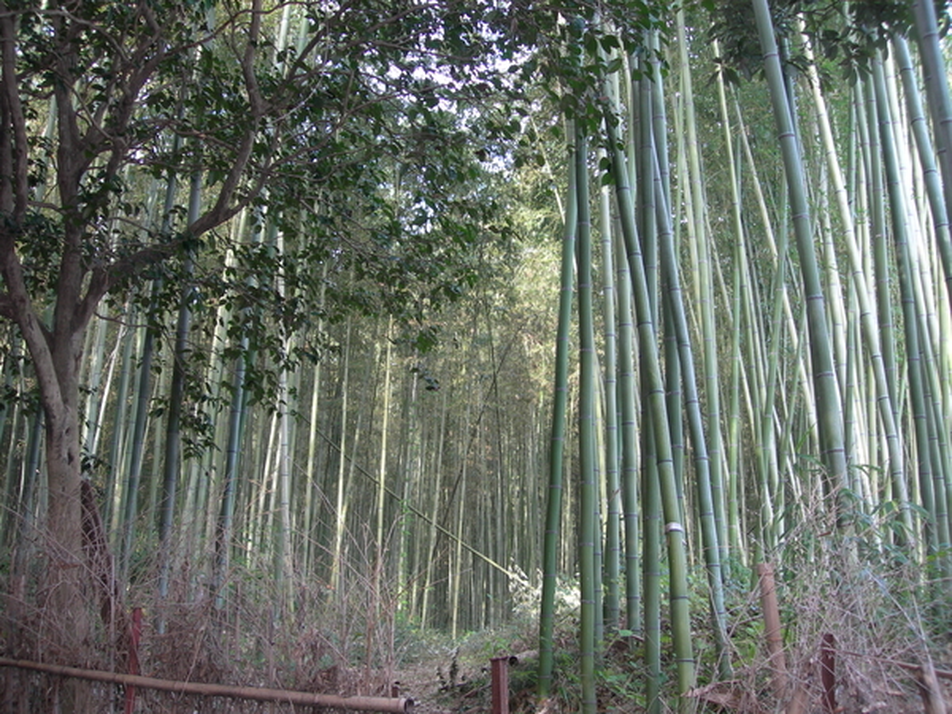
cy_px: 357
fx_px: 1045
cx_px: 476
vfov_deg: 37.7
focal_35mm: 38
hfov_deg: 49.0
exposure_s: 1/30
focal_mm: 7.8
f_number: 2.8
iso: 53
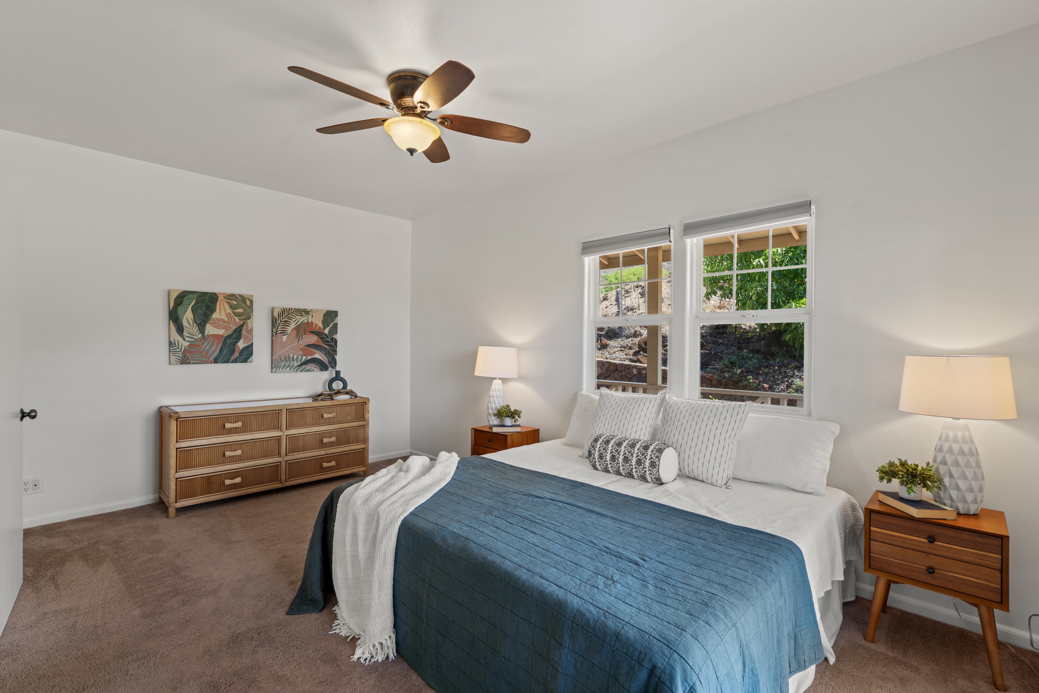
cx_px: 520
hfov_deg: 96.7
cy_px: 346
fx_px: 462
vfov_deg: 73.7
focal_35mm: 16
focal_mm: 16
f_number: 8
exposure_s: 1/3
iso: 100
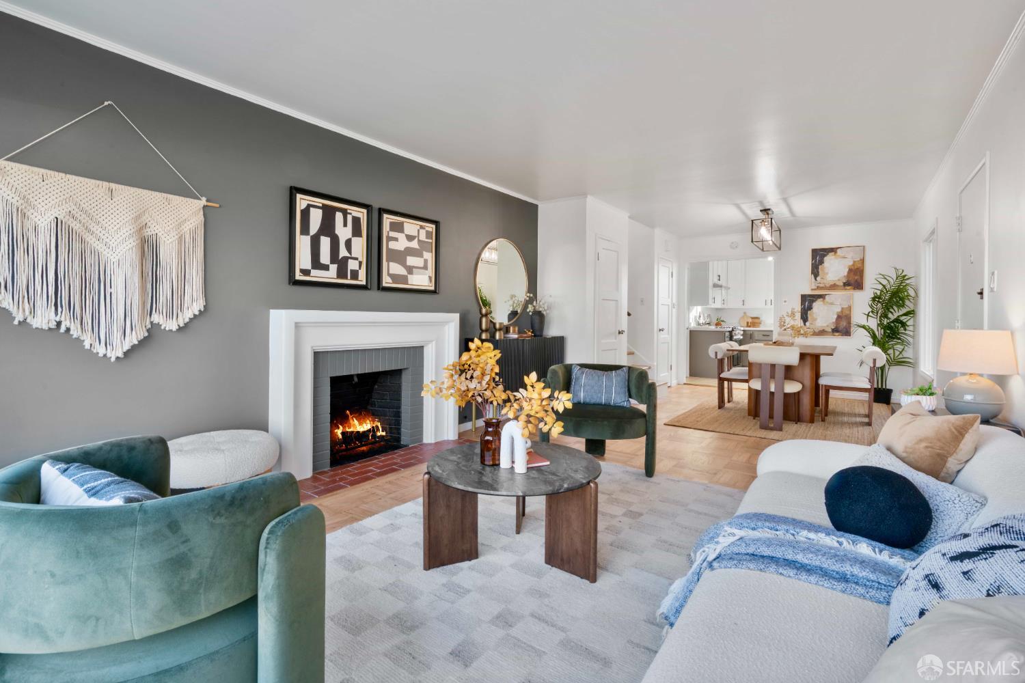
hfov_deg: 96.7
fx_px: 456
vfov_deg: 73.7
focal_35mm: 16
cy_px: 342
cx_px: 512
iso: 400
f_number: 16
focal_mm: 16
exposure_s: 1/2
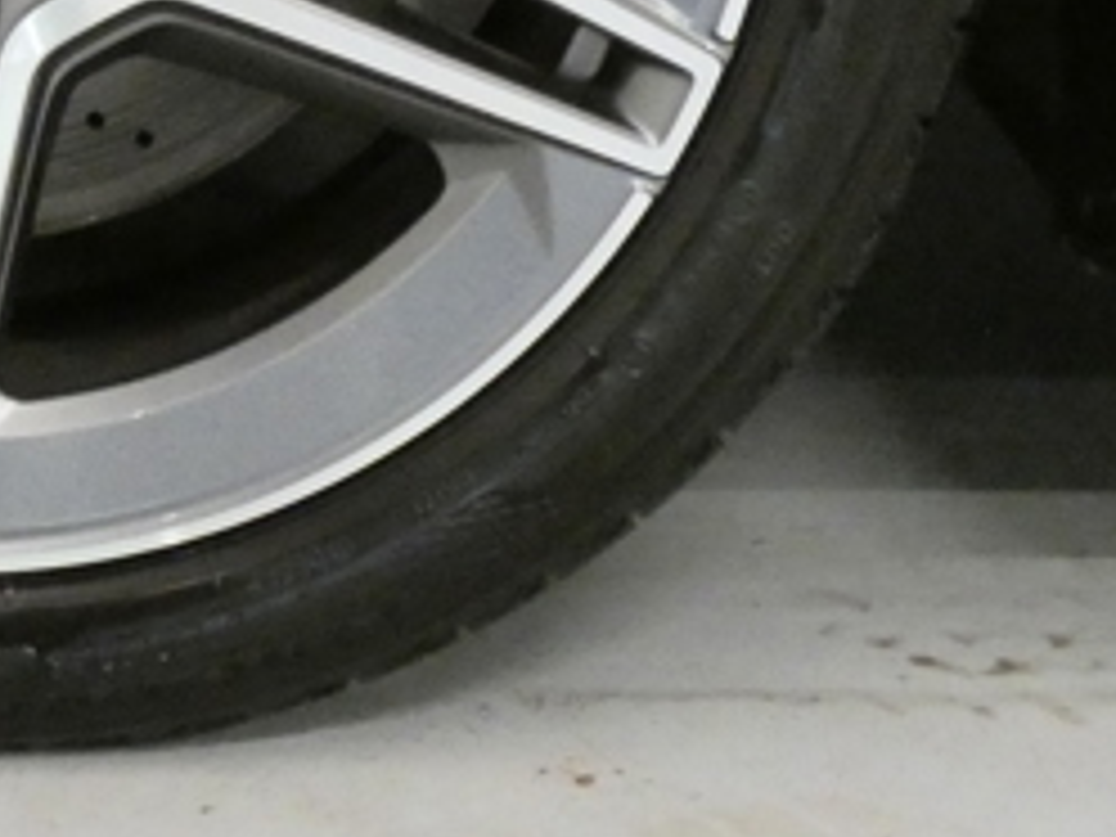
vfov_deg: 11.4
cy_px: -284
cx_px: -45
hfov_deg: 15.3
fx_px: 4062
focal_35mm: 126
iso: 1600
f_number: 3.6
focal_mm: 7.1
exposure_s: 1/50
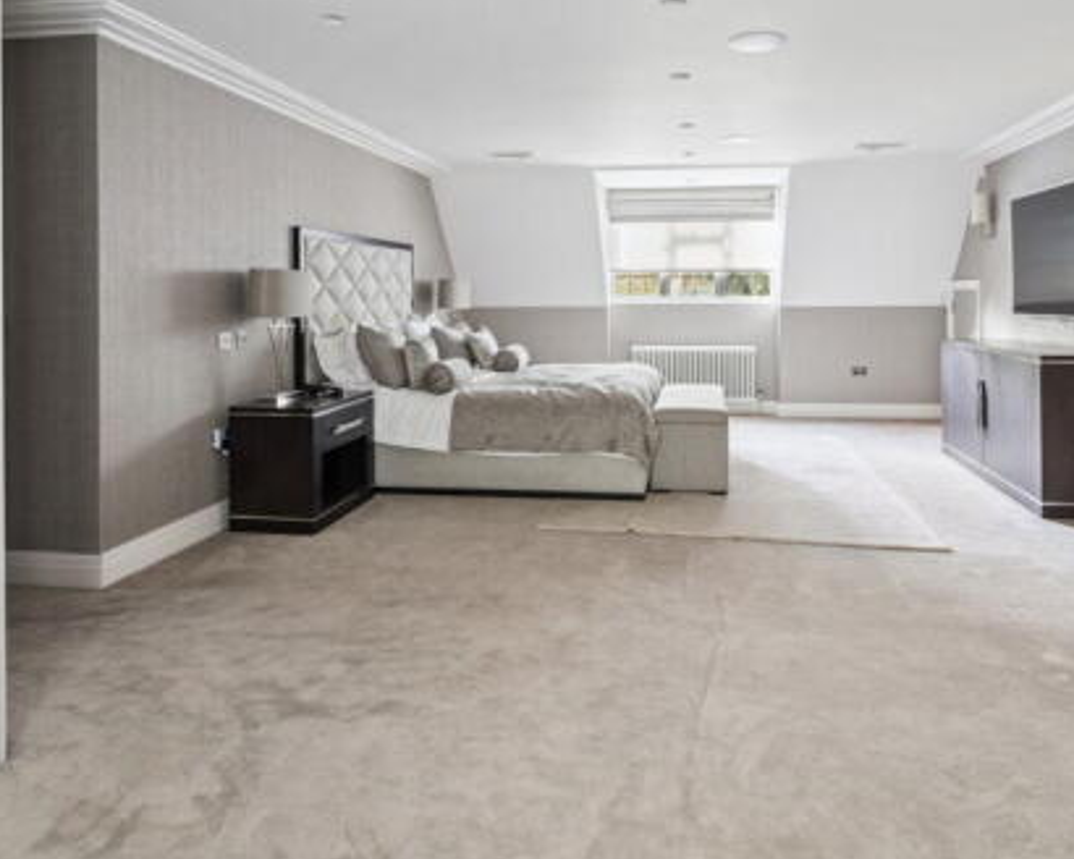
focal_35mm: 24
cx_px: 601
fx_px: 763
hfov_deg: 70.0
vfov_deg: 57.7
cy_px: 300
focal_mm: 16
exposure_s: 1.3
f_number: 5.6
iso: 320
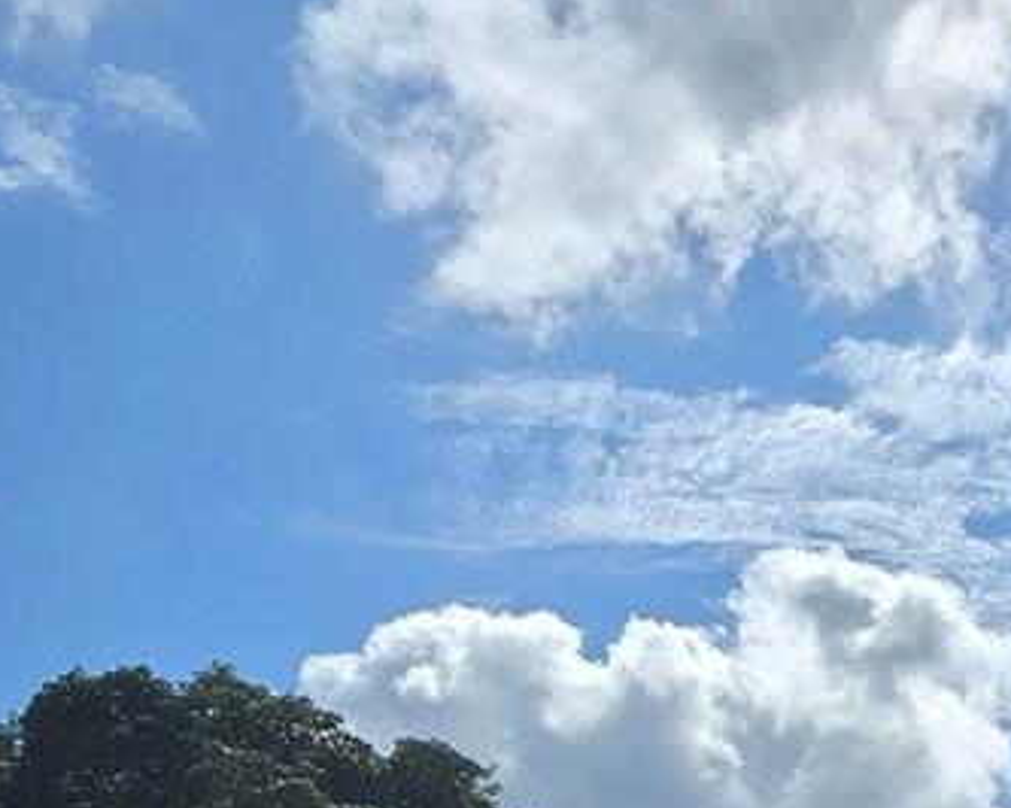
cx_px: 1135
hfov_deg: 28.0
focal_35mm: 61
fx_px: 1824
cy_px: 1255
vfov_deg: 20.8
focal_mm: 2.2
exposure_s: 1/7122
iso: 50
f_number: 2.2
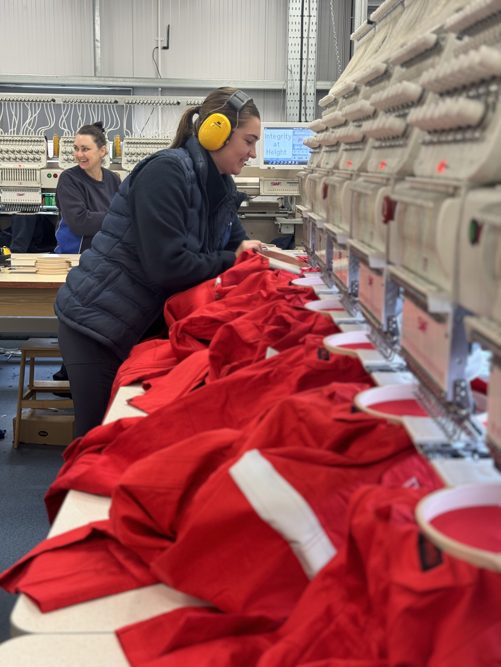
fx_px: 926
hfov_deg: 30.3
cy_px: 334
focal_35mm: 48
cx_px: 250
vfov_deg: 39.7
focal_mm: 6.76
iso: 64
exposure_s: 1/50
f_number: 1.78
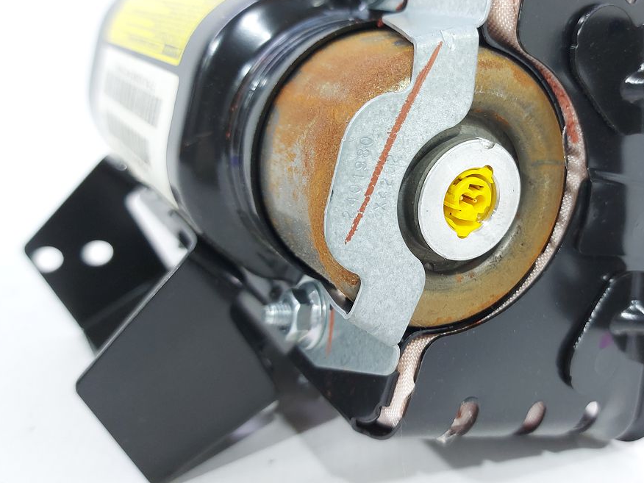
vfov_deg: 37.6
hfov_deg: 48.3
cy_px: 201
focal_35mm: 38
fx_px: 707
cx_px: 418
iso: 125
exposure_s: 1/50
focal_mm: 5.23
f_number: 1.8
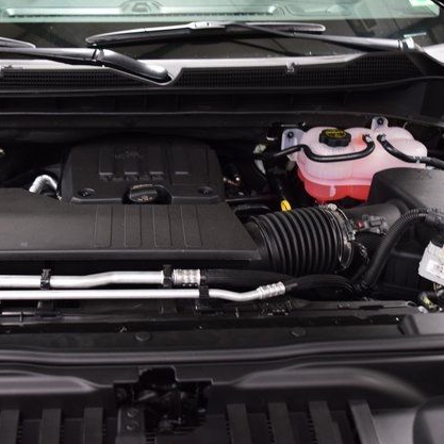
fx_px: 682
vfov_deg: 36.1
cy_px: 220
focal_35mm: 47
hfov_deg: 35.7
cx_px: 149
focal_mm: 24
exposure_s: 1/50
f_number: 2.8
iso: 1600
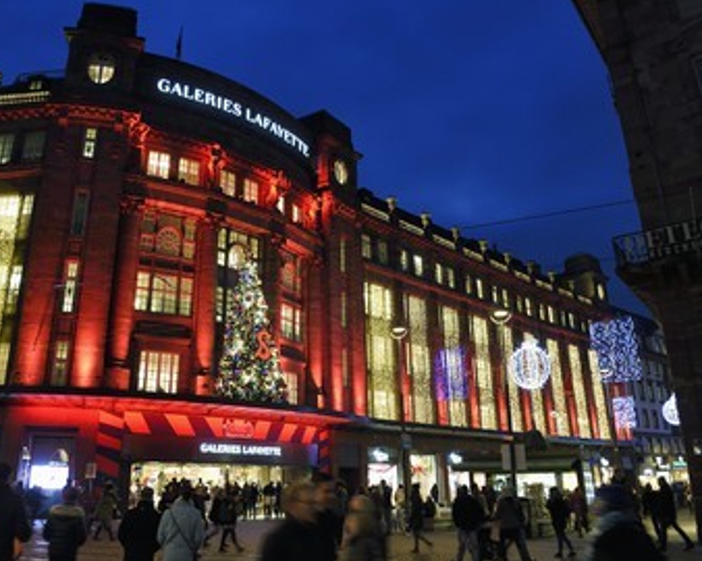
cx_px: 305
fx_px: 581
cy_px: 278
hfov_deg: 62.0
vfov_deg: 51.5
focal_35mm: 28
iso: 800
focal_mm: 24
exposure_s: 1/15
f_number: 5
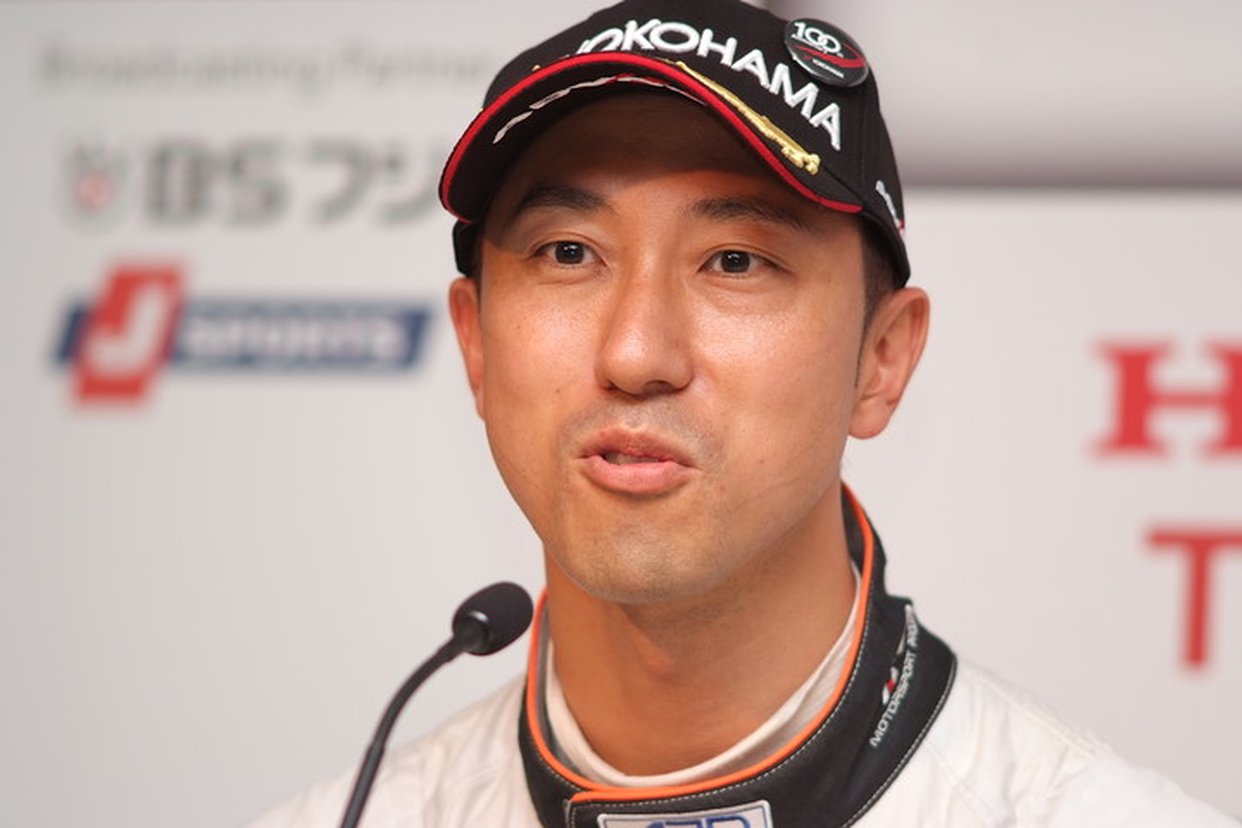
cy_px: 414
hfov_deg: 7.6
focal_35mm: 270
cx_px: 621
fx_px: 9314
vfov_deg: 5.1
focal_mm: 180
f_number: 2.8
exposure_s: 1/250
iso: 320
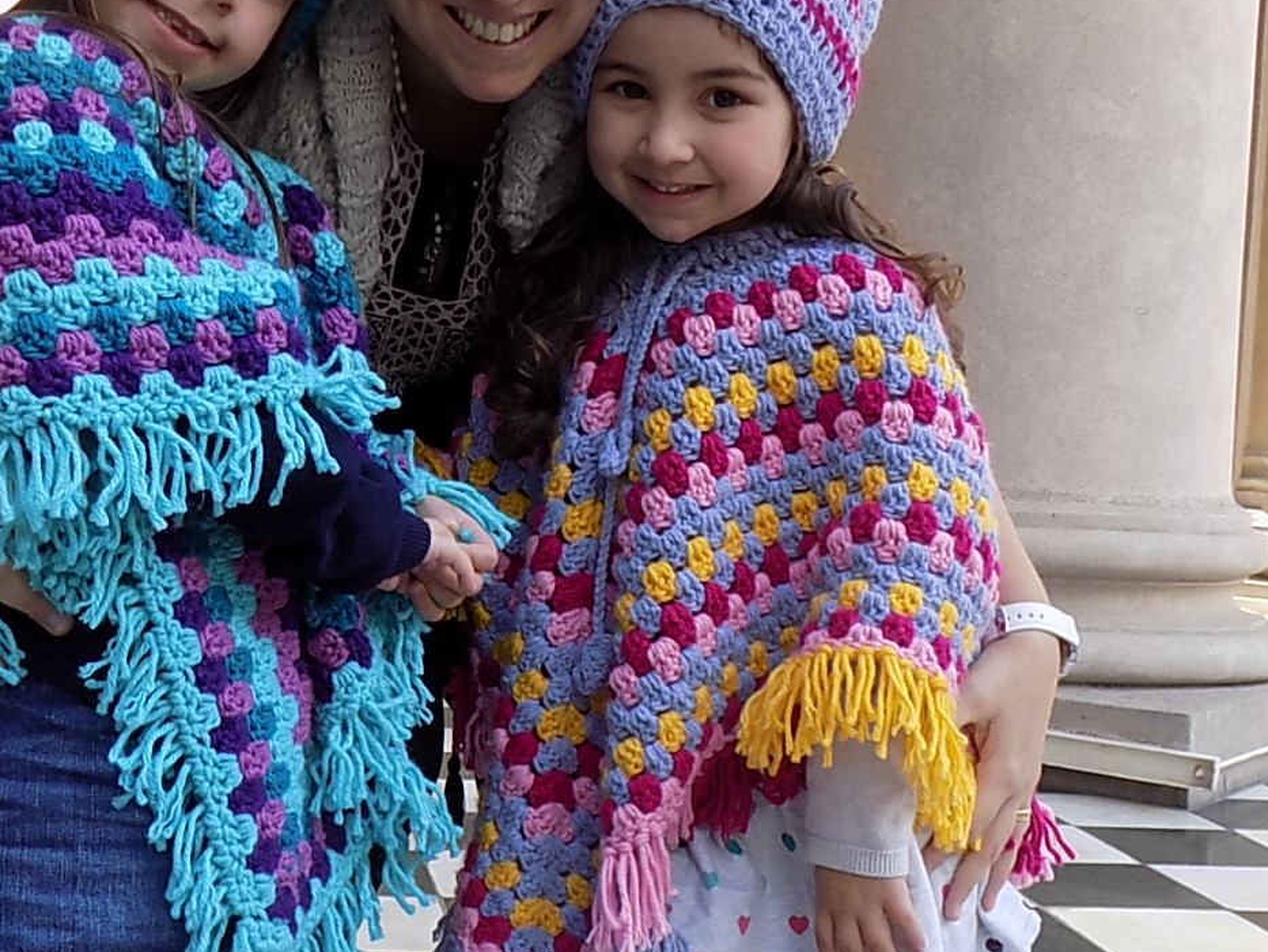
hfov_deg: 34.1
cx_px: 446
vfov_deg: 26.0
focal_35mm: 56
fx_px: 2052
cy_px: 583
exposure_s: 1/125
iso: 80
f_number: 3.1
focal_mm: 4
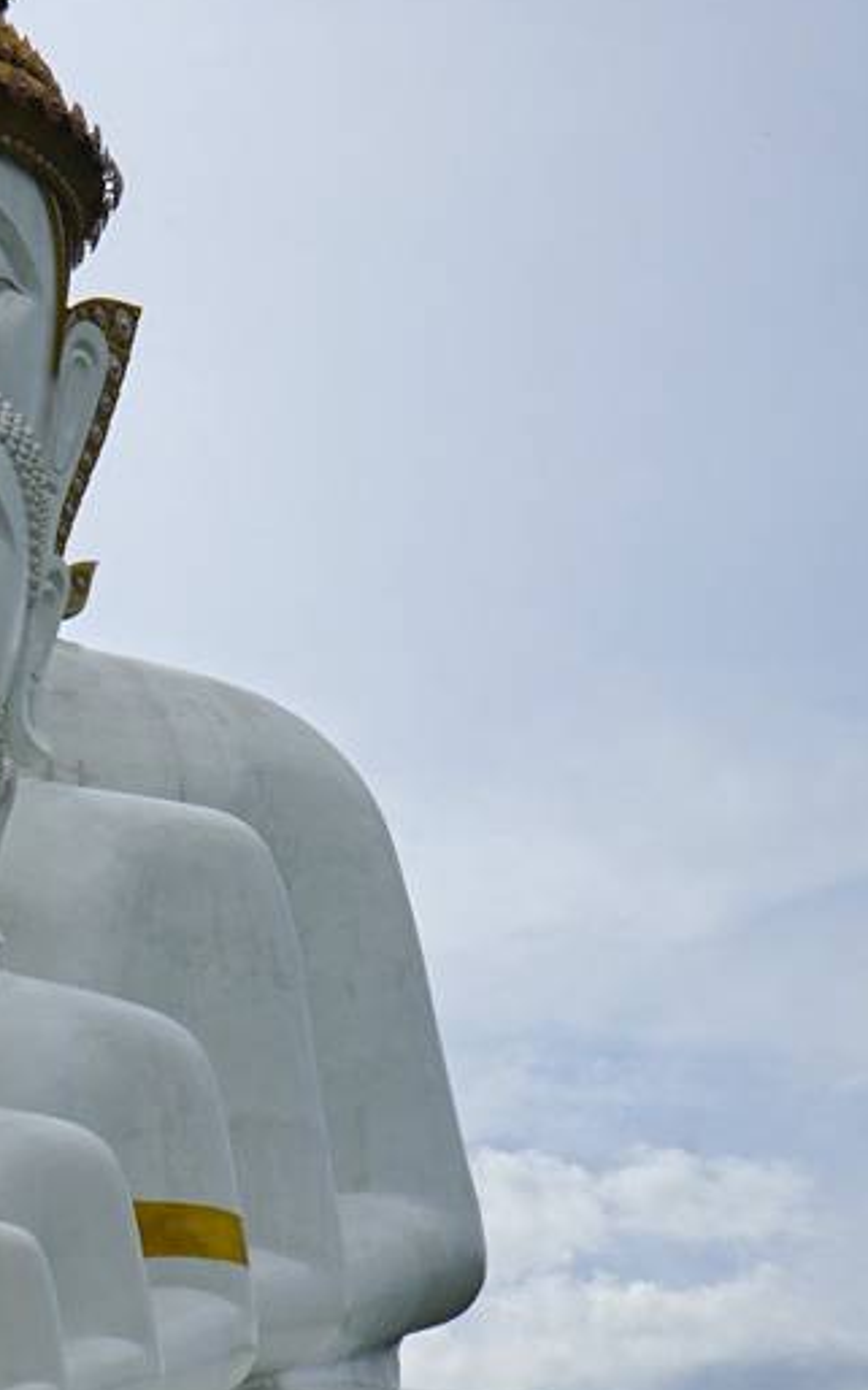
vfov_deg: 19.3
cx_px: -76
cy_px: 700
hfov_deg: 11.9
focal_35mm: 108
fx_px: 4090
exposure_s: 1/400
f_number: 11
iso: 100
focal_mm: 55
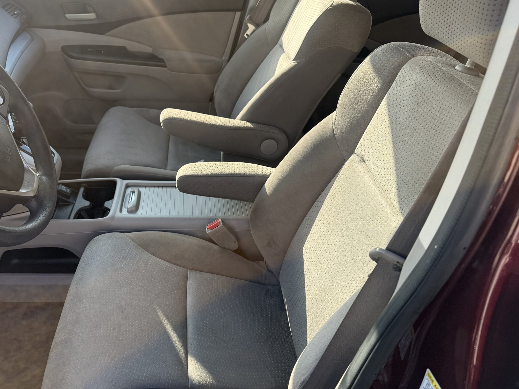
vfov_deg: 46.8
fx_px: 450
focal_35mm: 30
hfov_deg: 59.3
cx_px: 197
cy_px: 188
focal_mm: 6.76
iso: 80
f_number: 1.78
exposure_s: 1/617
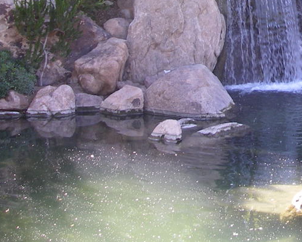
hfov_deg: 19.5
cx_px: 331
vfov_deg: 16.0
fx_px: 840
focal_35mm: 94
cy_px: -16
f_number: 3.3
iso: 80
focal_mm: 6.3
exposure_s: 1/80
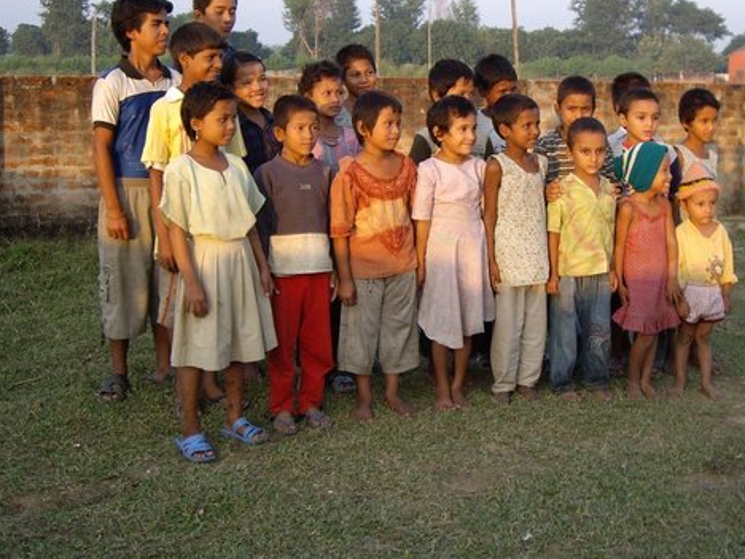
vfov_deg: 27.9
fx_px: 1119
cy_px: 196
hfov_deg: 36.6
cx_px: 462
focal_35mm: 52
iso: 100
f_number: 2.7
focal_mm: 6.2
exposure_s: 1/250
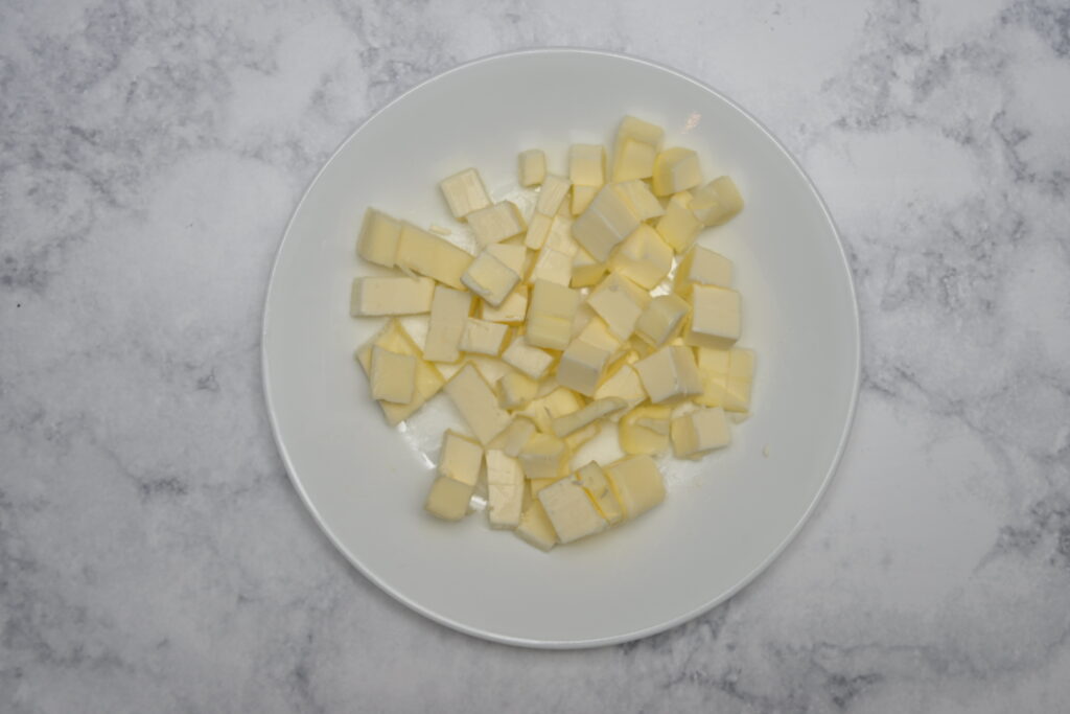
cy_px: 357
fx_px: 2229
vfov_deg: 18.2
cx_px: 535
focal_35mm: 75
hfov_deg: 27.0
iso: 100
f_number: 8
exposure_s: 1/200
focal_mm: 75
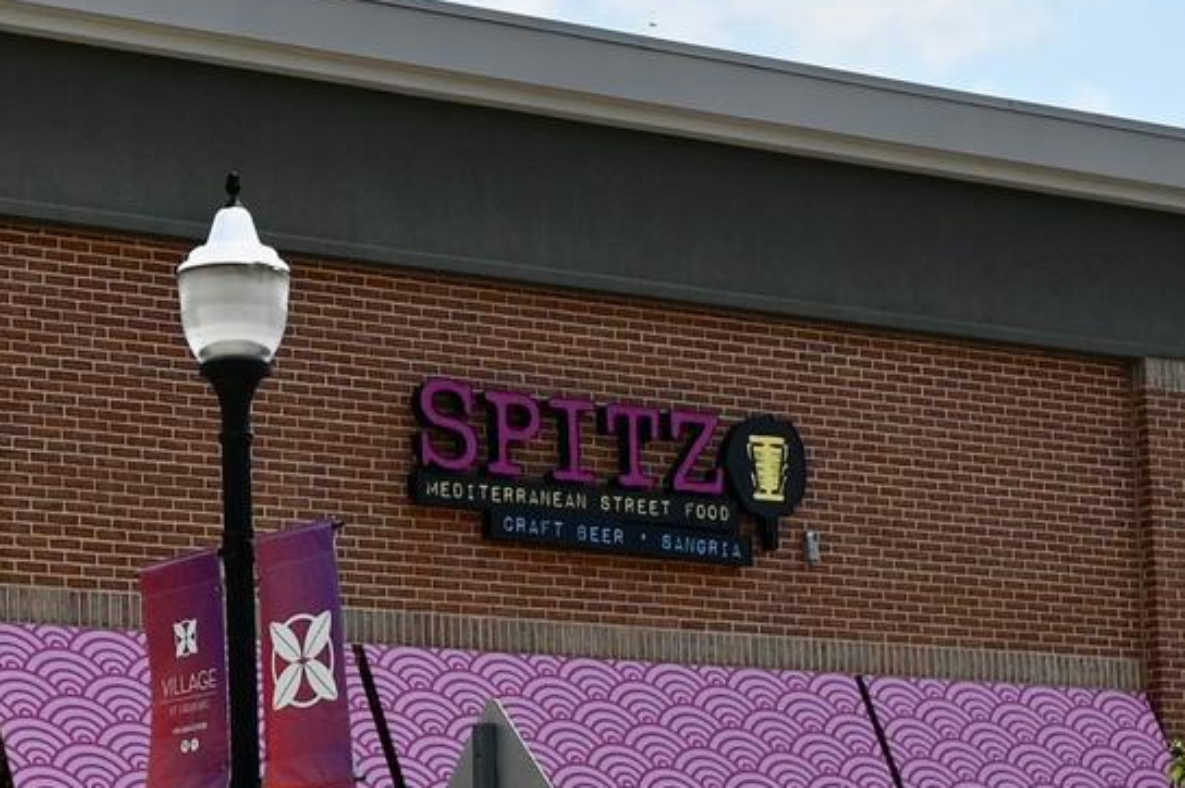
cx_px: 311
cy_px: 693
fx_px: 3717
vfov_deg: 12.0
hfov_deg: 18.0
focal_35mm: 113
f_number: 7.1
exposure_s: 1/1600
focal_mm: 20
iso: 180
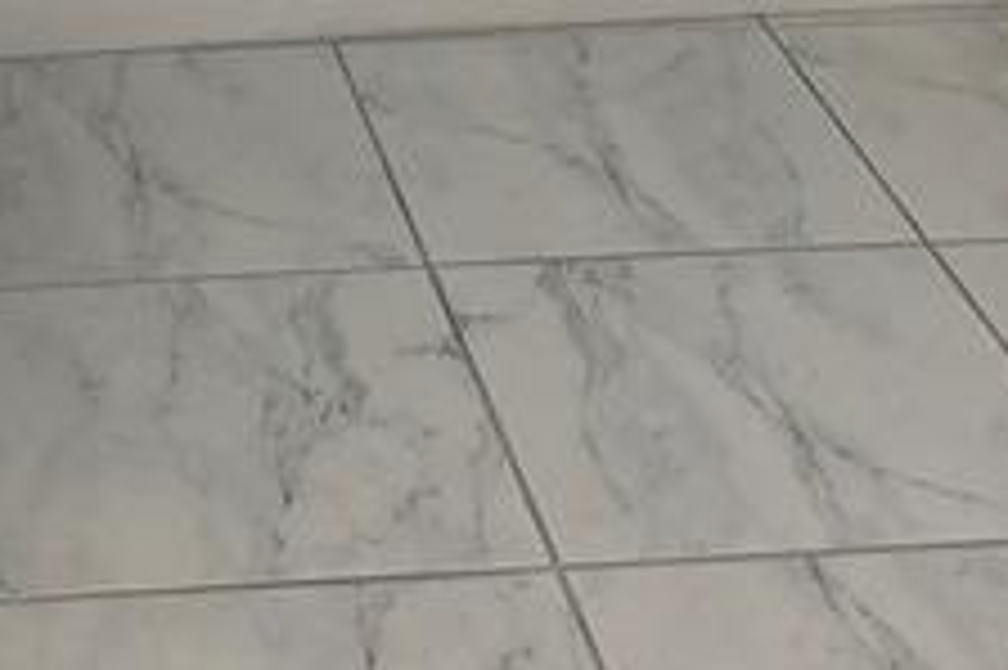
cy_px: -899
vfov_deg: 10.5
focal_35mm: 114
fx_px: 3190
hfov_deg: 17.6
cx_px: 63
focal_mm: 6.76
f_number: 1.78
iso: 200
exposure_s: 1/229
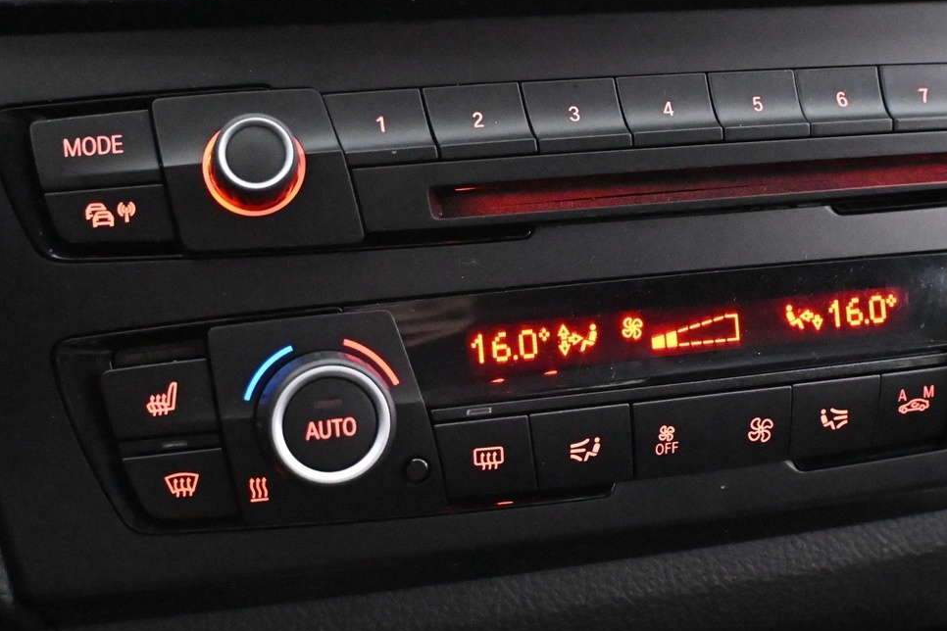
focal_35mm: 53
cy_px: 217
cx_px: 589
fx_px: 1390
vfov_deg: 25.5
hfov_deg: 37.4
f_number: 4
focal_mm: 21
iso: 12800
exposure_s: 1/60
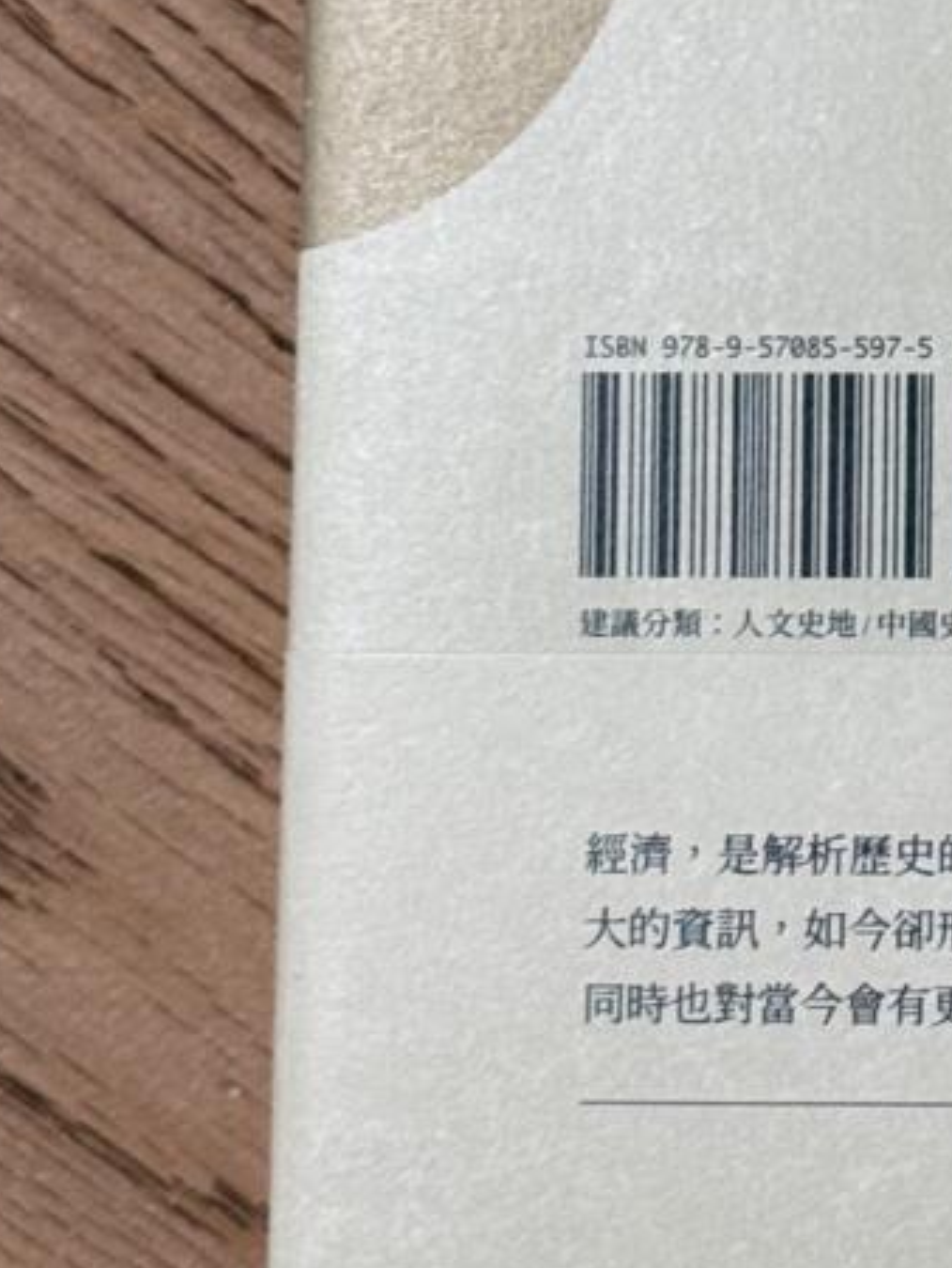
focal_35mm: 192
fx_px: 7034
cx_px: 1589
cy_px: 31
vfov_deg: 10.2
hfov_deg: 7.6
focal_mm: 6.76
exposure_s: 1/91
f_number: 1.78
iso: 100
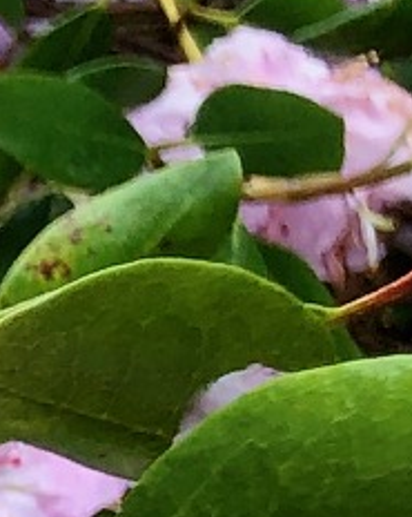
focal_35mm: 238
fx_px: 3635
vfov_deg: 7.7
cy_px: 1125
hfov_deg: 5.0
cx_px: -1784
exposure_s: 1/120
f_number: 1.8
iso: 25
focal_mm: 3.99
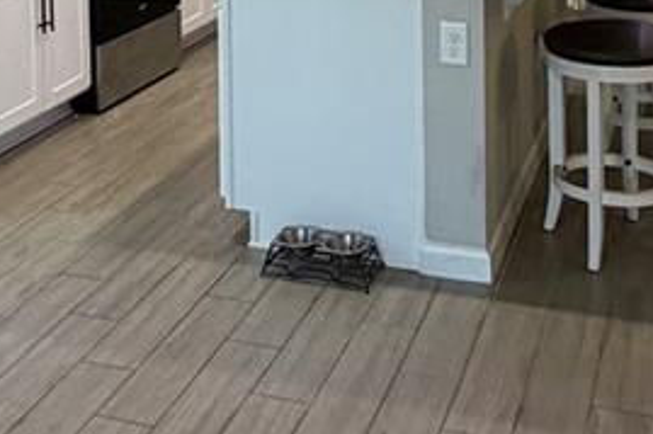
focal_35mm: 65
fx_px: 1178
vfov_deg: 18.6
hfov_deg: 30.9
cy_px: -204
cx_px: 277
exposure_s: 1/60
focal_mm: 2.22
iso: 320
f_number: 2.2
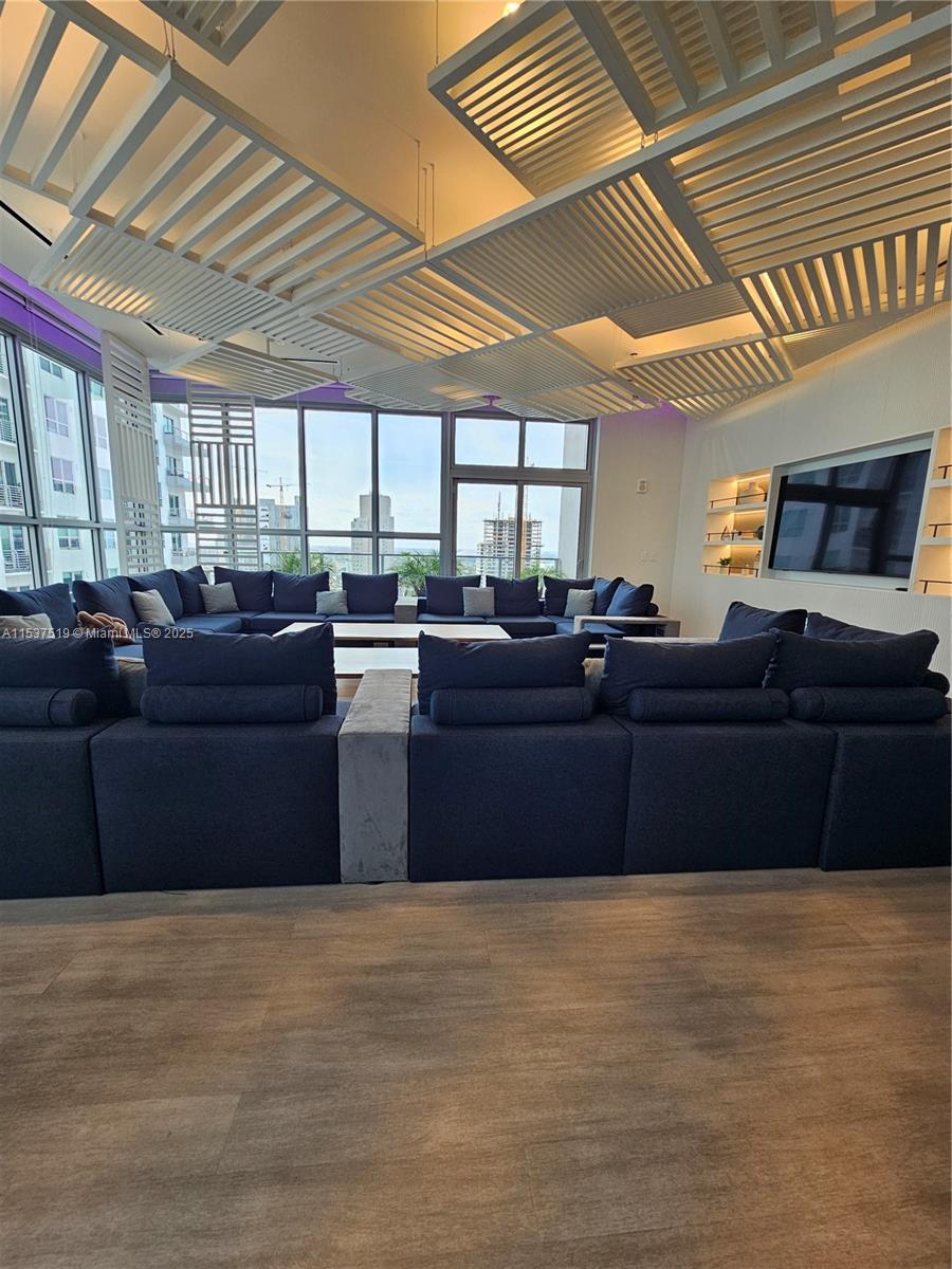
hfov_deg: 89.9
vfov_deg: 106.2
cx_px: 476
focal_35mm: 13
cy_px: 634
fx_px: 477
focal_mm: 2.2
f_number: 2.2
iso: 50
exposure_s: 1/122
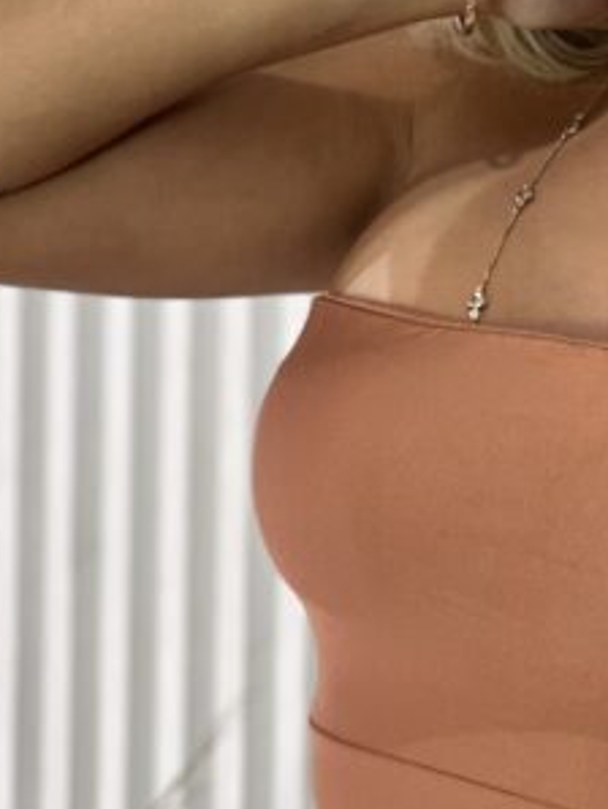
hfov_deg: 6.1
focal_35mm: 241
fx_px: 5636
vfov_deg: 8.2
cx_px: 692
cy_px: 341
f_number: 2.8
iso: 125
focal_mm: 9
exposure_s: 1/120
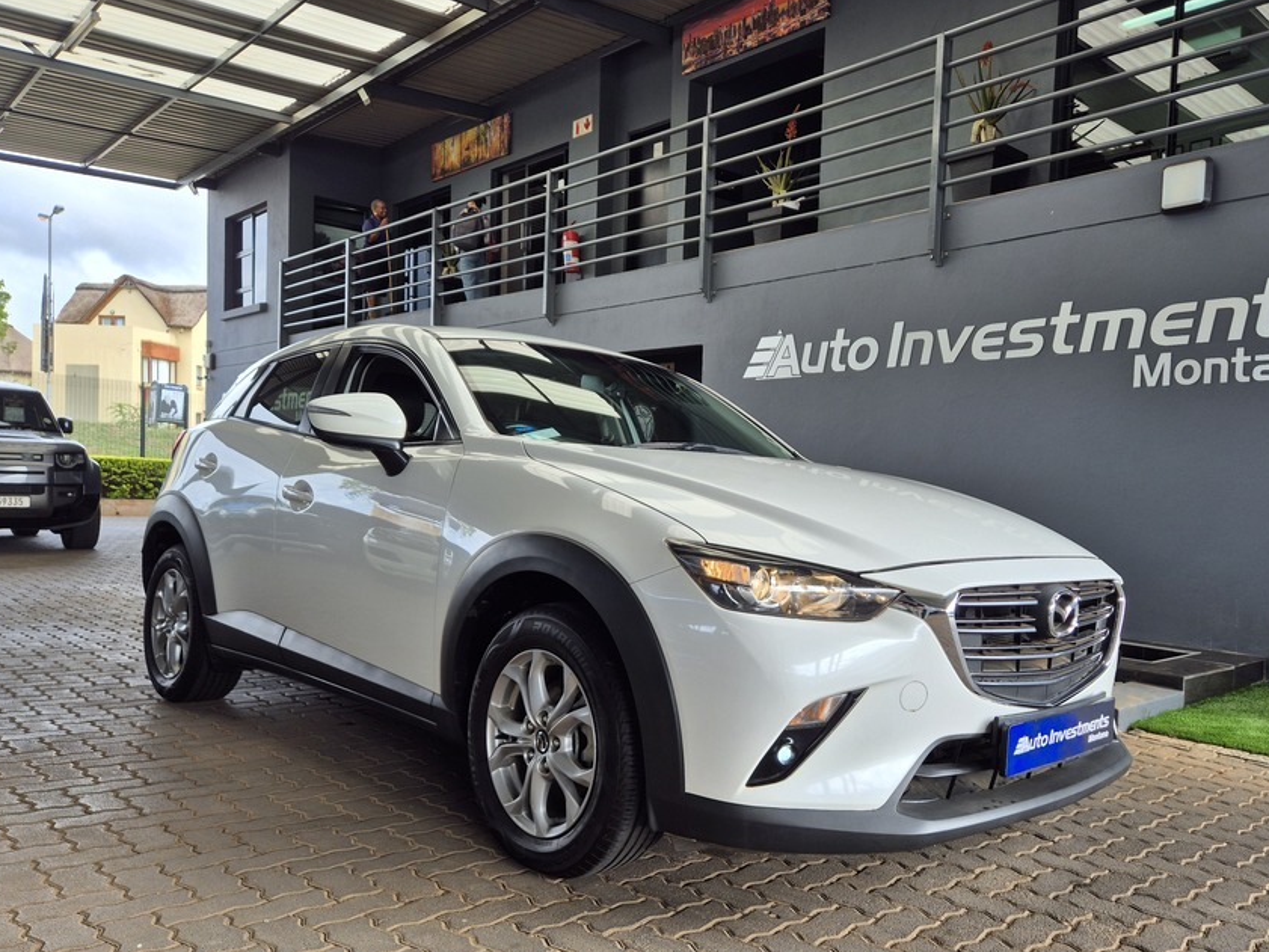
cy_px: 514
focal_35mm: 28
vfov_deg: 49.7
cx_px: 754
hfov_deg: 62.9
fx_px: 1027
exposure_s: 1/293
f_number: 1.8
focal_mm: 5.4
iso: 25
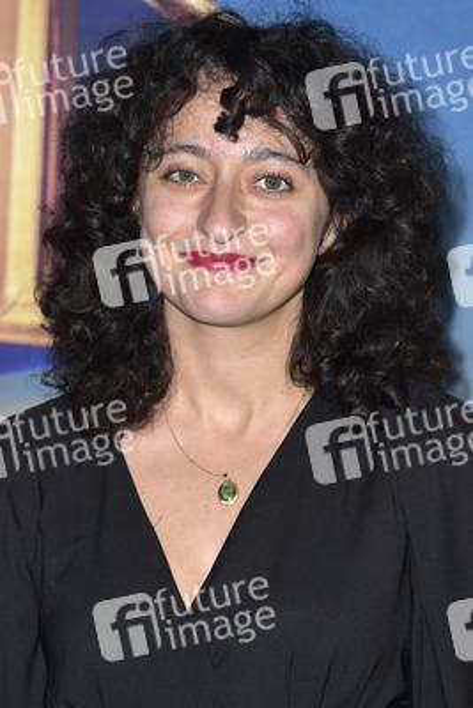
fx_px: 2658
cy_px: 354
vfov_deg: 15.2
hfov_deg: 10.2
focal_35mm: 135
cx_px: 236
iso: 320
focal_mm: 135
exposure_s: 1/250
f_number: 6.3
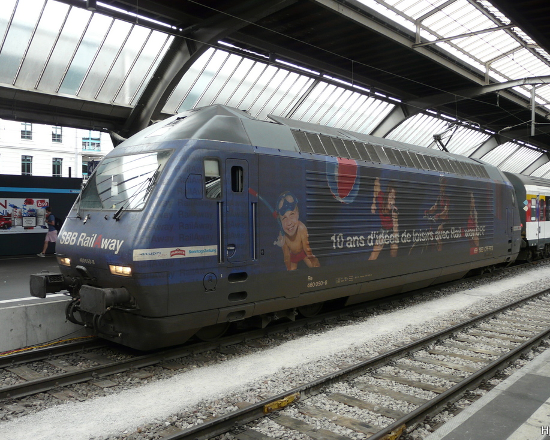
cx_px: 276
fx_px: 537
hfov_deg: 54.2
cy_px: 224
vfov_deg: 44.6
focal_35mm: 33
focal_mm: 5
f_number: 2.8
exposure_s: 1/60
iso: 100
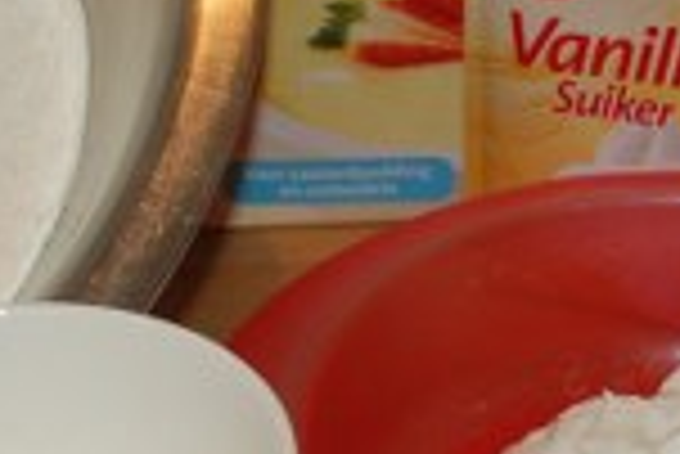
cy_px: 261
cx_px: 378
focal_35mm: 207
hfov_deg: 9.9
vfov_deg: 6.7
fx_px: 3914
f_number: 4
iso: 160
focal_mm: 26
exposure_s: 1/60
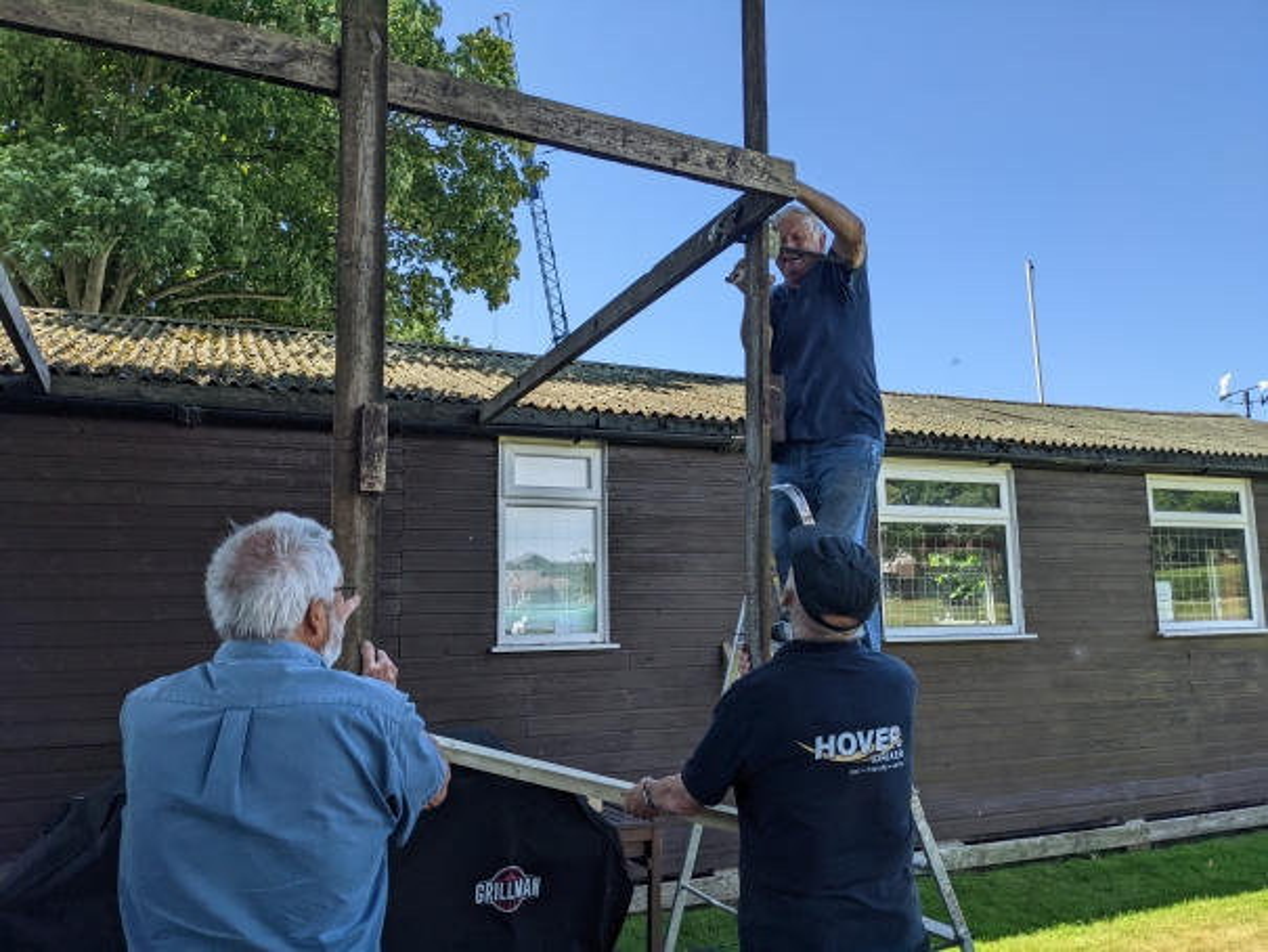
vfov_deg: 51.4
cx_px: 634
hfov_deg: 65.3
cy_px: 476
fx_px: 989
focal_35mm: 27
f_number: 1.73
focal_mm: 4.38
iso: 49
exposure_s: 1/1805
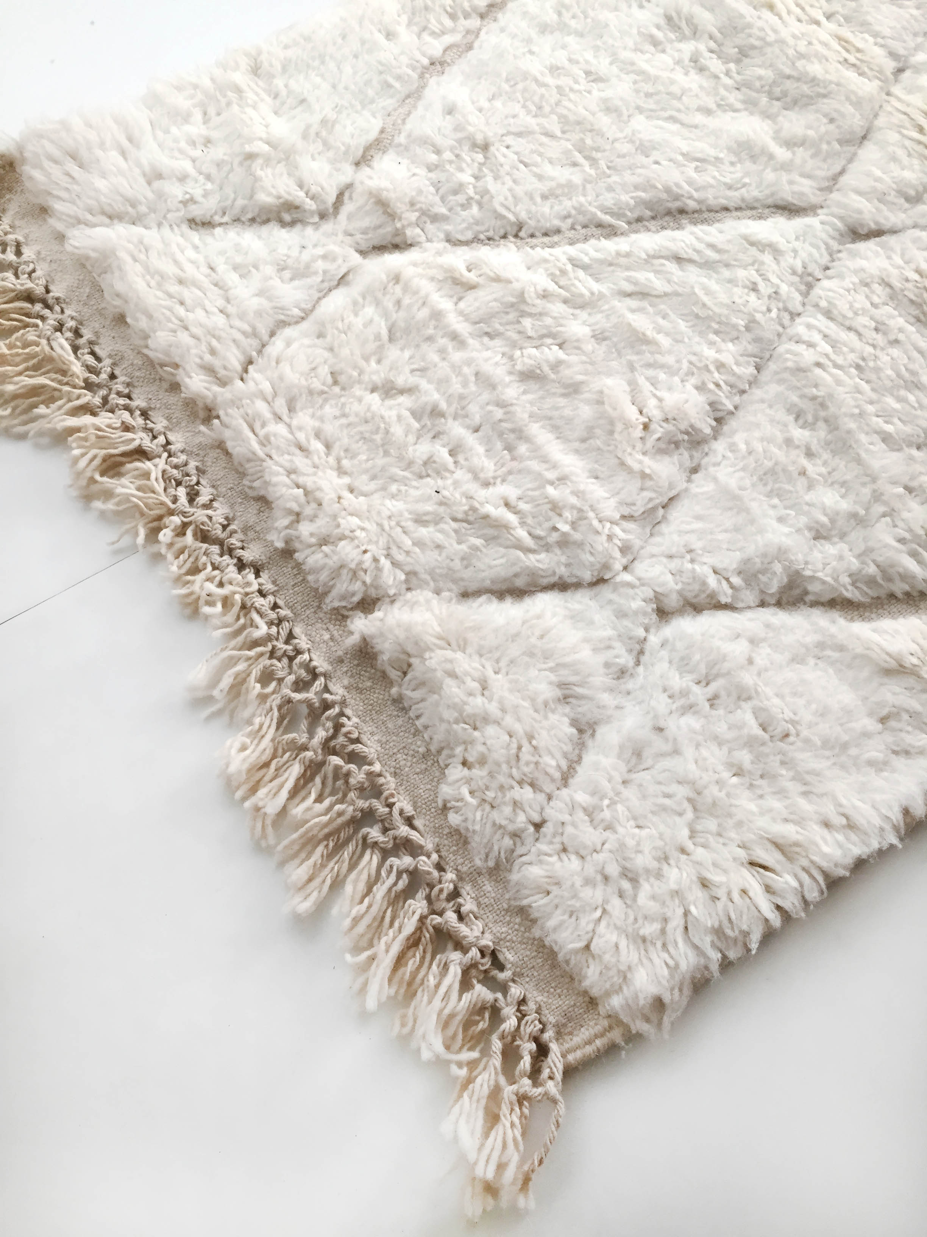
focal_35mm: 29
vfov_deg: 61.7
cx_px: 464
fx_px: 1035
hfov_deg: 48.2
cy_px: 618
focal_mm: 4.15
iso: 32
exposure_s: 1/33
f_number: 2.2
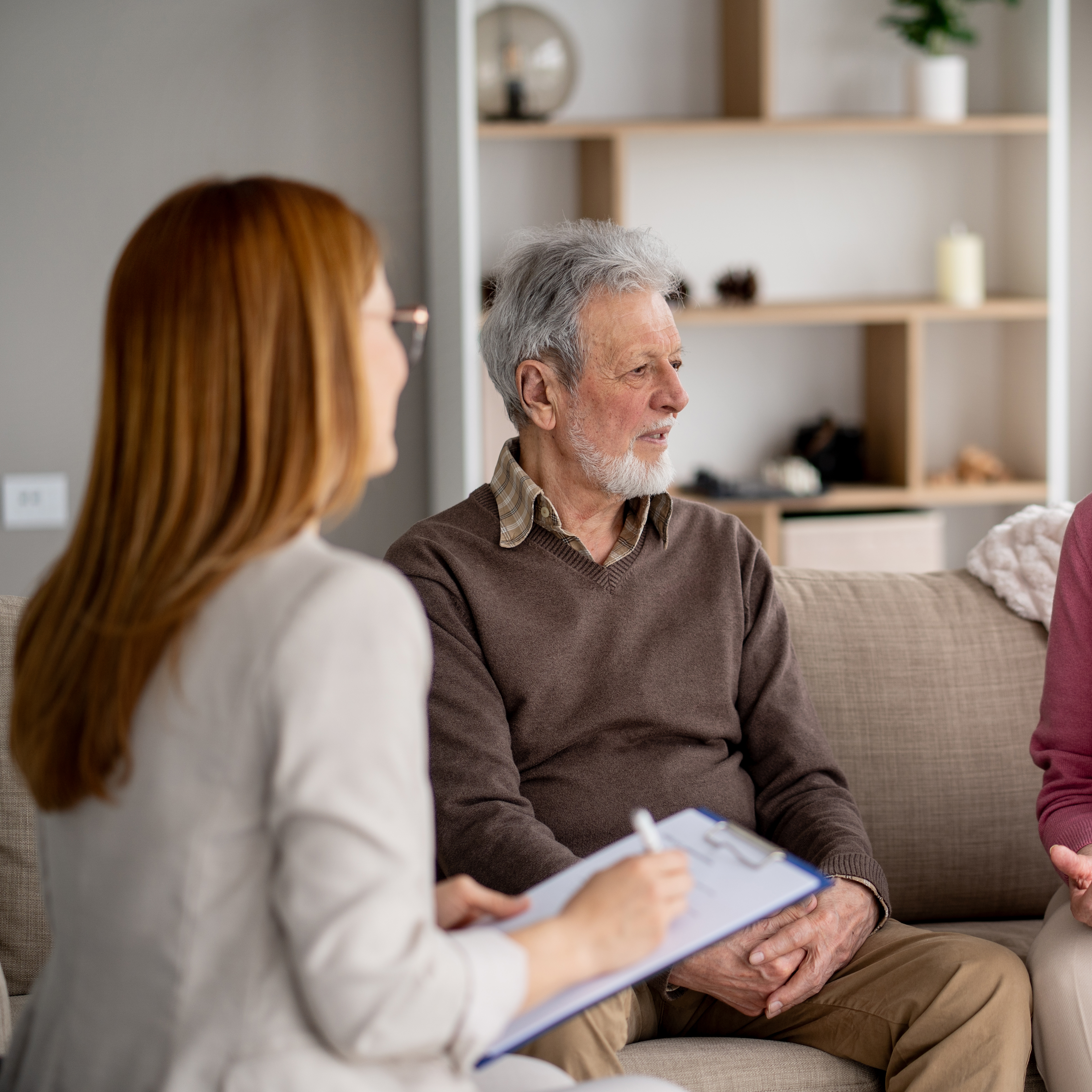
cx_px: 794
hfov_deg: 15.9
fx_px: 3890
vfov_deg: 16.0
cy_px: 543
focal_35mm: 109
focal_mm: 85
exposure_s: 1/200
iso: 160
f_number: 2.2
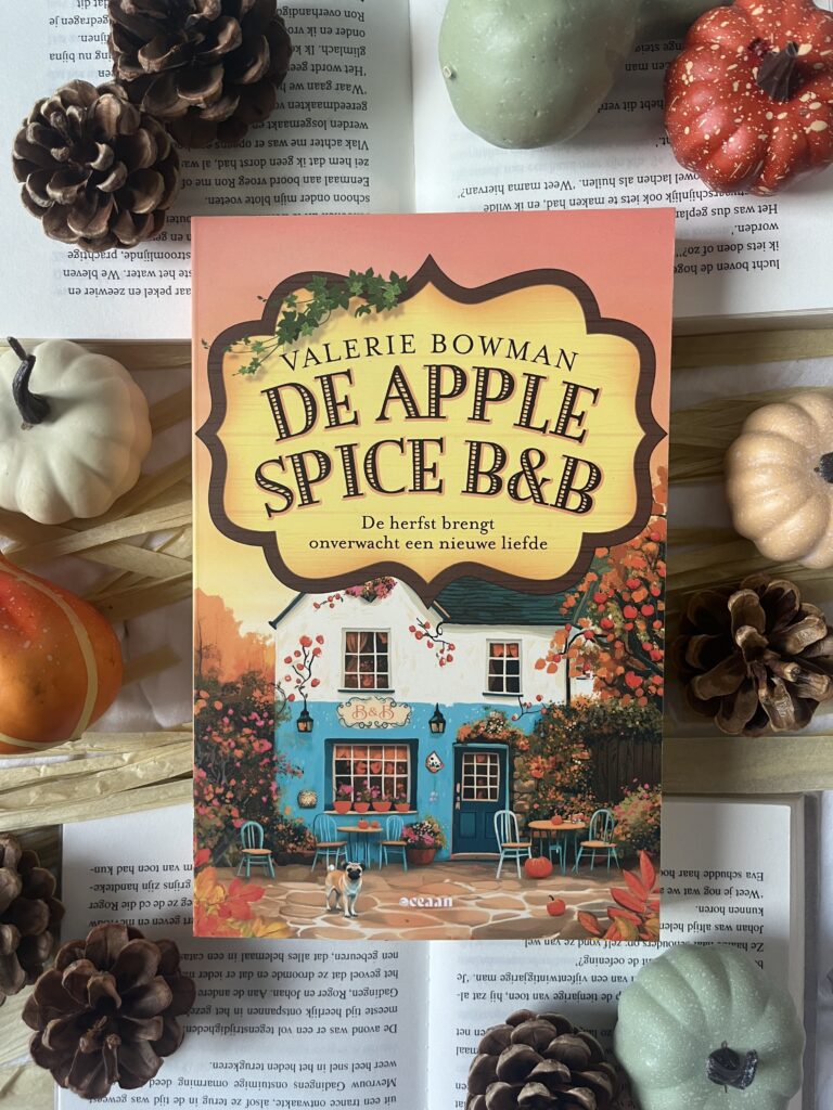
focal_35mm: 26
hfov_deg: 53.1
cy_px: 555
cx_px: 416
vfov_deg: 67.3
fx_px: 834
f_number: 1.6
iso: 64
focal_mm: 5.1
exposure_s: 1/50
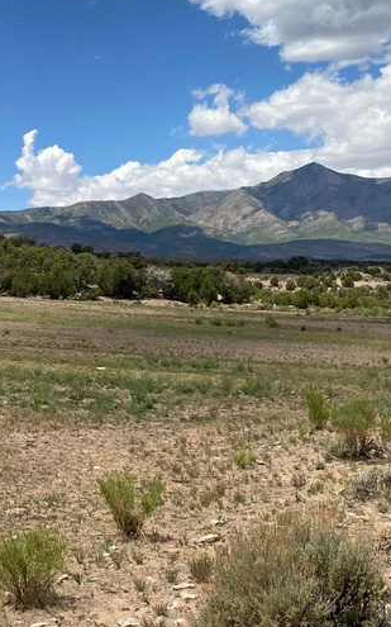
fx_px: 973
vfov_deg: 35.6
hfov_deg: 21.3
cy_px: 247
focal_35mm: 57
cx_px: -67
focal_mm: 4.25
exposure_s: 1/3610
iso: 32
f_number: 1.8
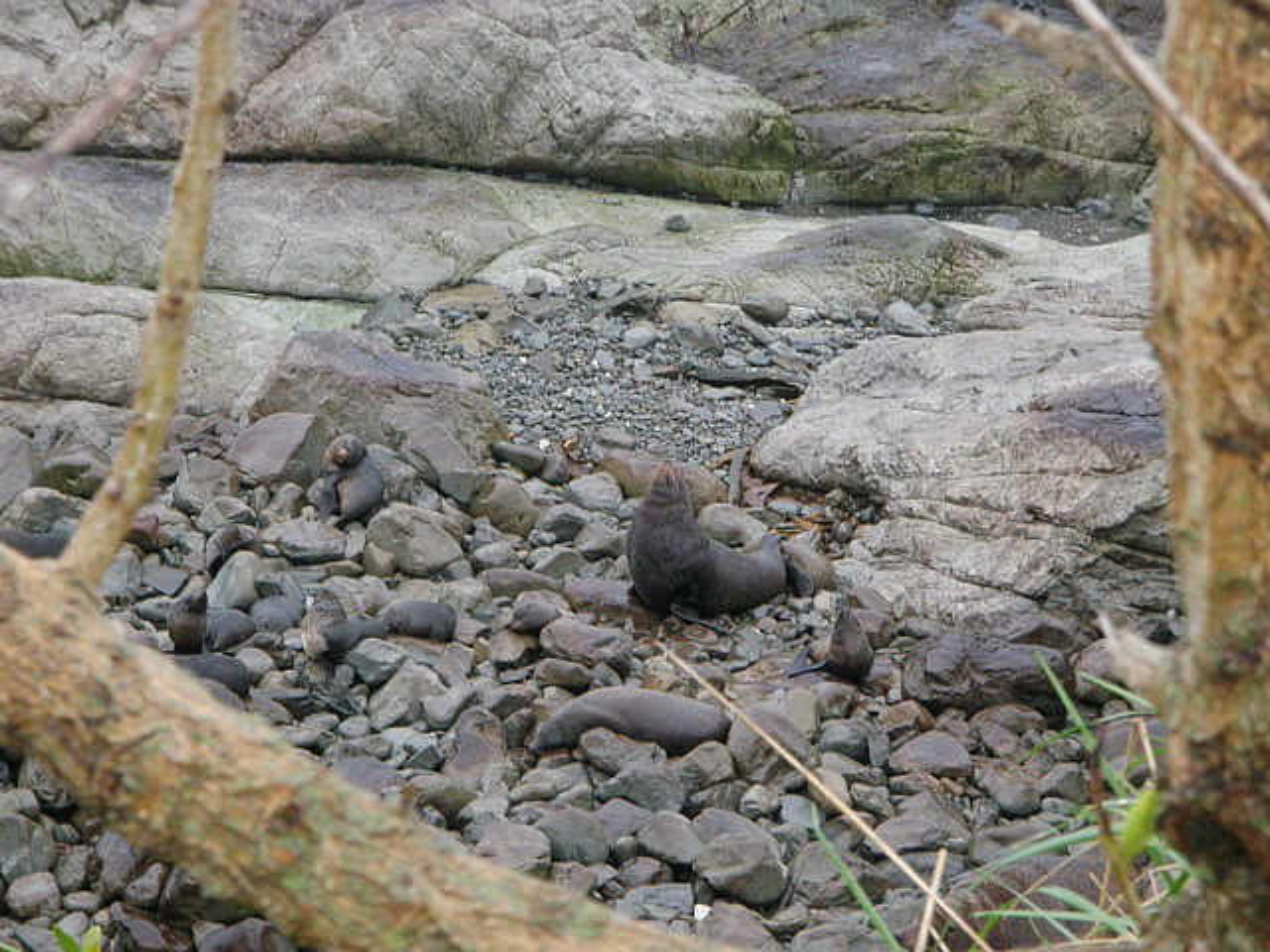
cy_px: 476
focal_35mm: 102
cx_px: 635
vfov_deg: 14.5
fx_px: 3742
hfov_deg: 19.3
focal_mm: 18.2
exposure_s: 1/100
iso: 320
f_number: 5.1
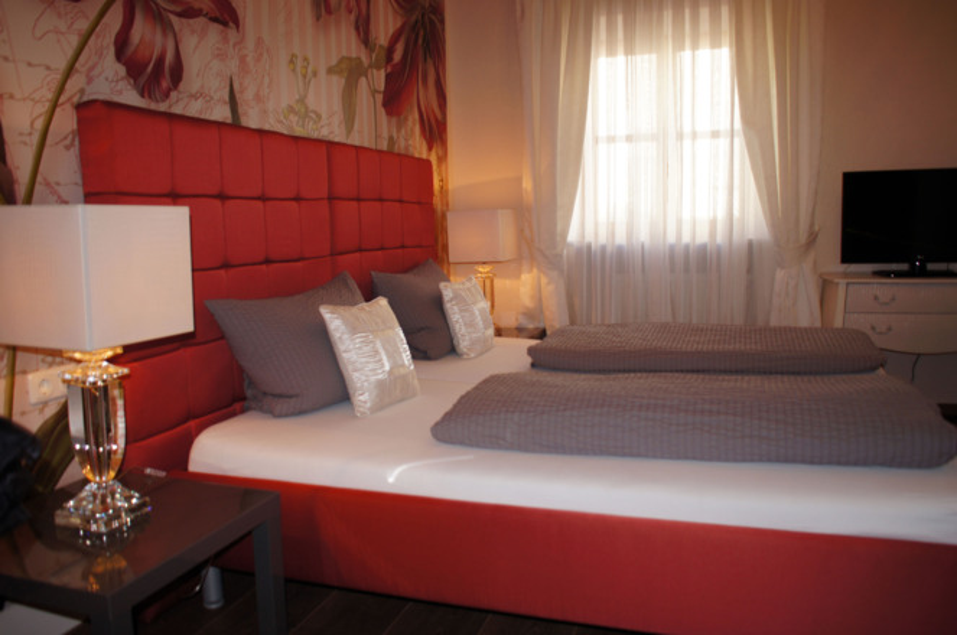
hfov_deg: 67.5
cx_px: 478
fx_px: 717
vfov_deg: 47.8
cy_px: 318
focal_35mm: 27
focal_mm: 18
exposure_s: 1/50
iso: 100
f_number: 2.8
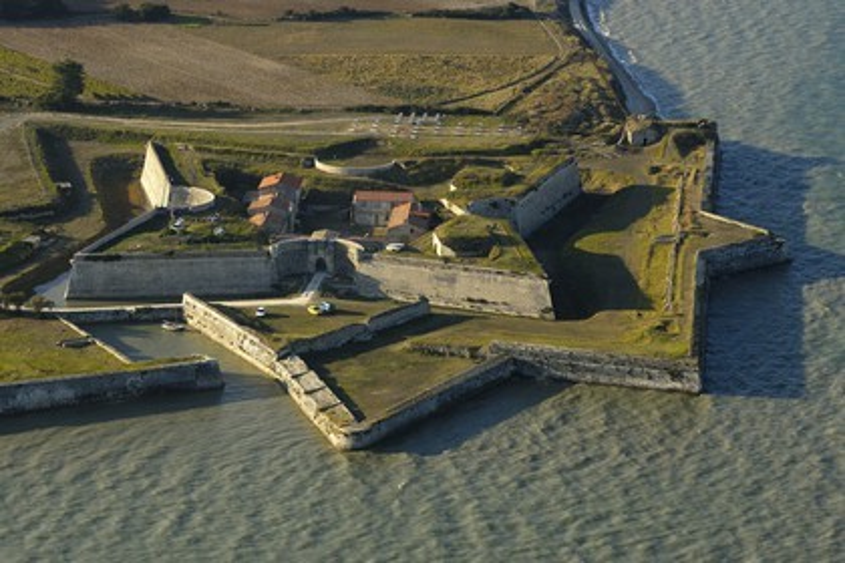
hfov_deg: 14.4
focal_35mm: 142
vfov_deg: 9.6
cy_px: 282
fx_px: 3345
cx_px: 422
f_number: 5
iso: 100
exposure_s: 1/500
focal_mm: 95
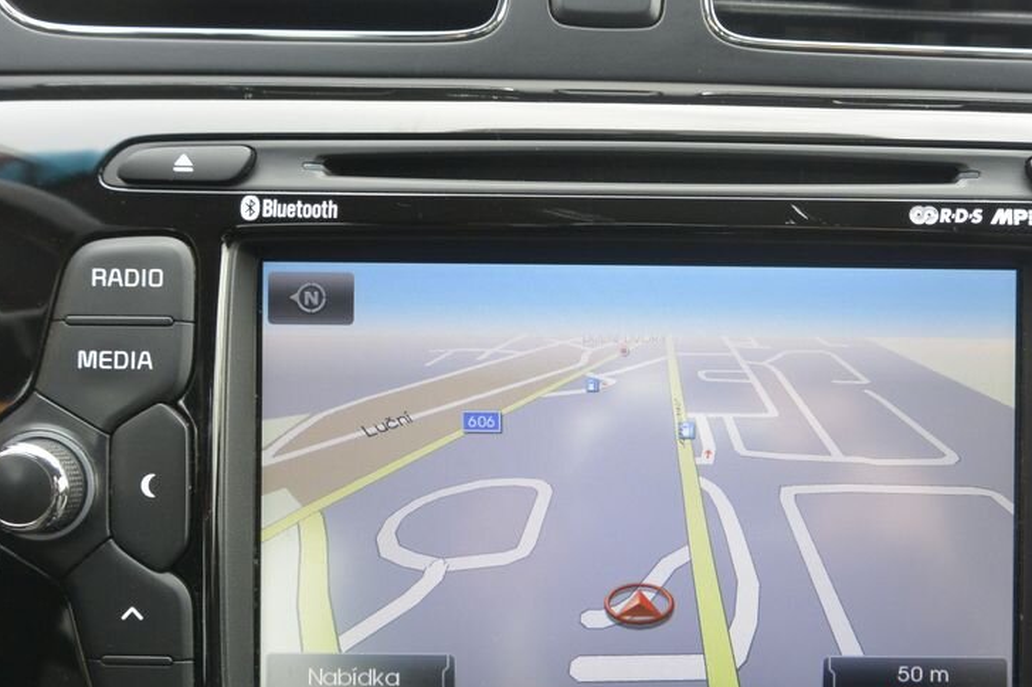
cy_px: 481
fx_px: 1089
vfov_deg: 34.6
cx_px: 672
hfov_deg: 50.0
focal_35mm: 38
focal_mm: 10
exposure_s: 1/100
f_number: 3.5
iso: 400
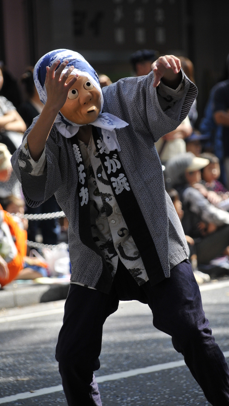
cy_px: 203
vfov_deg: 6.9
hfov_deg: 3.9
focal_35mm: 315
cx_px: 131
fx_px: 3399
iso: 500
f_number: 6.3
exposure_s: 1/640
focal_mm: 200
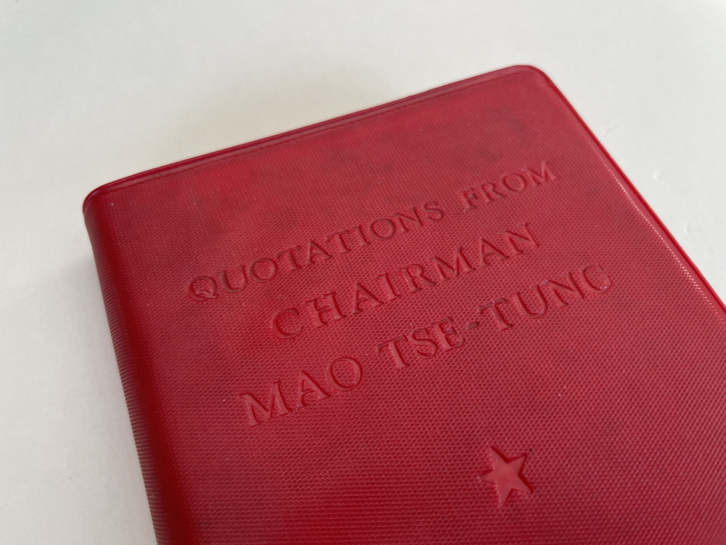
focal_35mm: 26
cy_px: 272
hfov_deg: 67.3
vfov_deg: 53.1
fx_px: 545
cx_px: 363
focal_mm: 4.2
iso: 50
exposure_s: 1/121
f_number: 1.6
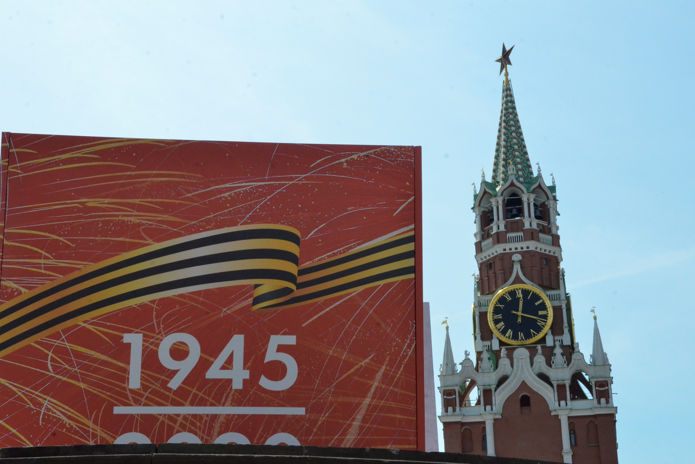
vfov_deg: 21.2
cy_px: 234
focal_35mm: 64
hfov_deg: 31.4
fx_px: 1236
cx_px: 346
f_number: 18
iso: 2500
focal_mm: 42
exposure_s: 1/1250
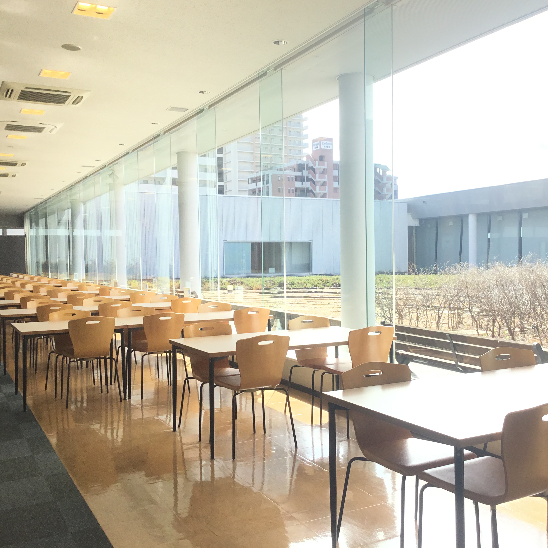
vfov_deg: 44.9
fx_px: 663
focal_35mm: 37
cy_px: 275
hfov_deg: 44.7
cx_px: 328
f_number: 2.4
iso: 25
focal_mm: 3.3
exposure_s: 1/413
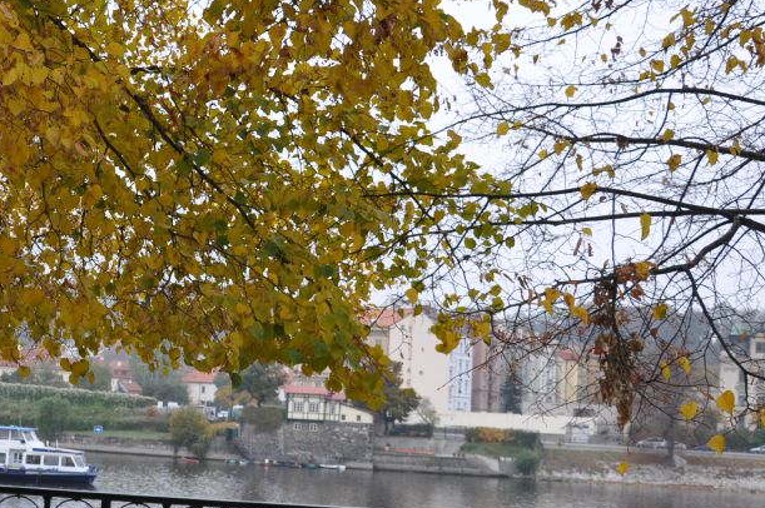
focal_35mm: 53
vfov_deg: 25.4
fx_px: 1125
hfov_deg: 35.7
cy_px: 302
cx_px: 104
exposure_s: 1/160
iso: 320
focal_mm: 18
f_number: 5.6
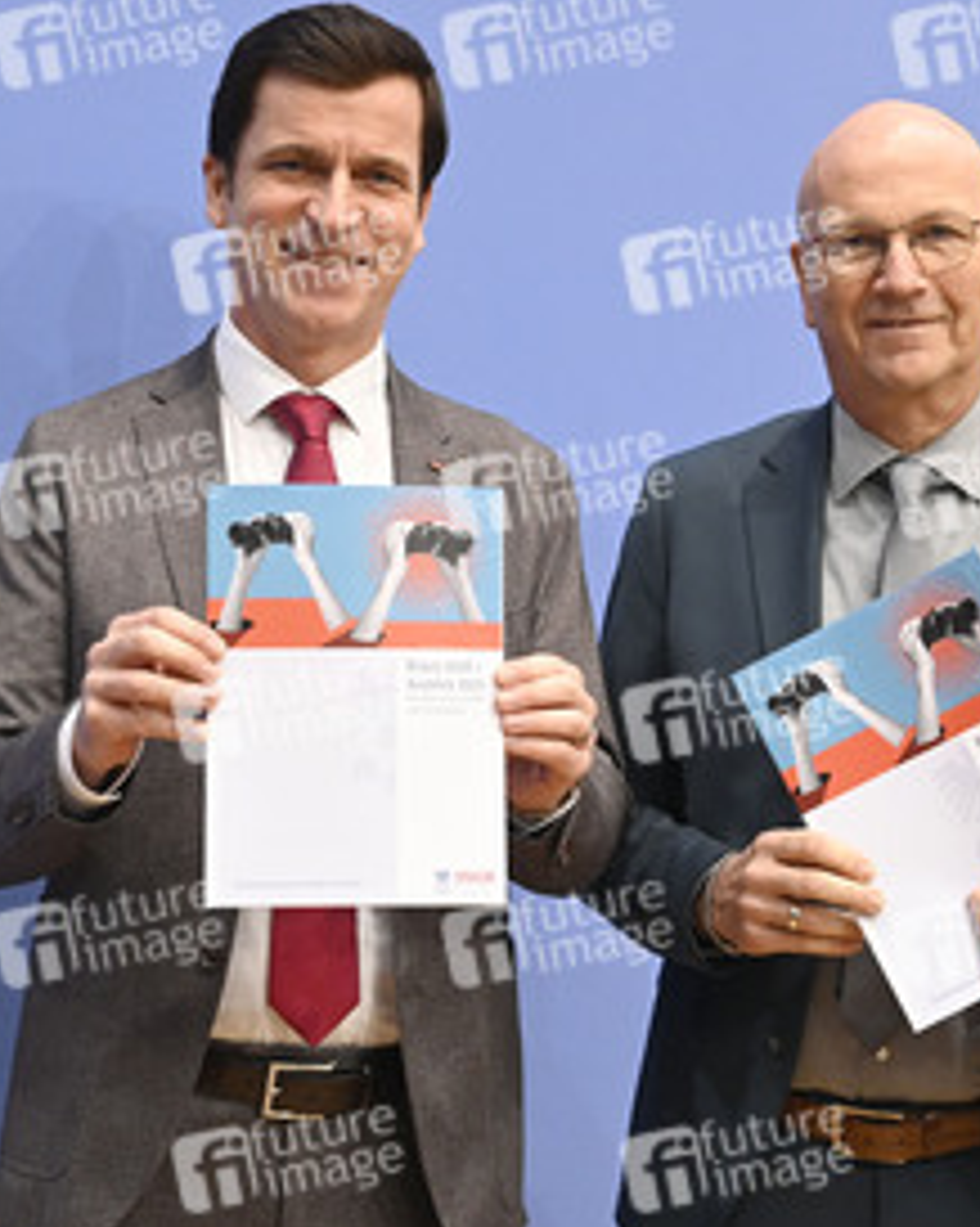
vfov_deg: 21.3
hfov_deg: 17.0
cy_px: 598
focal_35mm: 90
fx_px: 3267
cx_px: 618
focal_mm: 58
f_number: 4.5
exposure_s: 1/400
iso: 5000
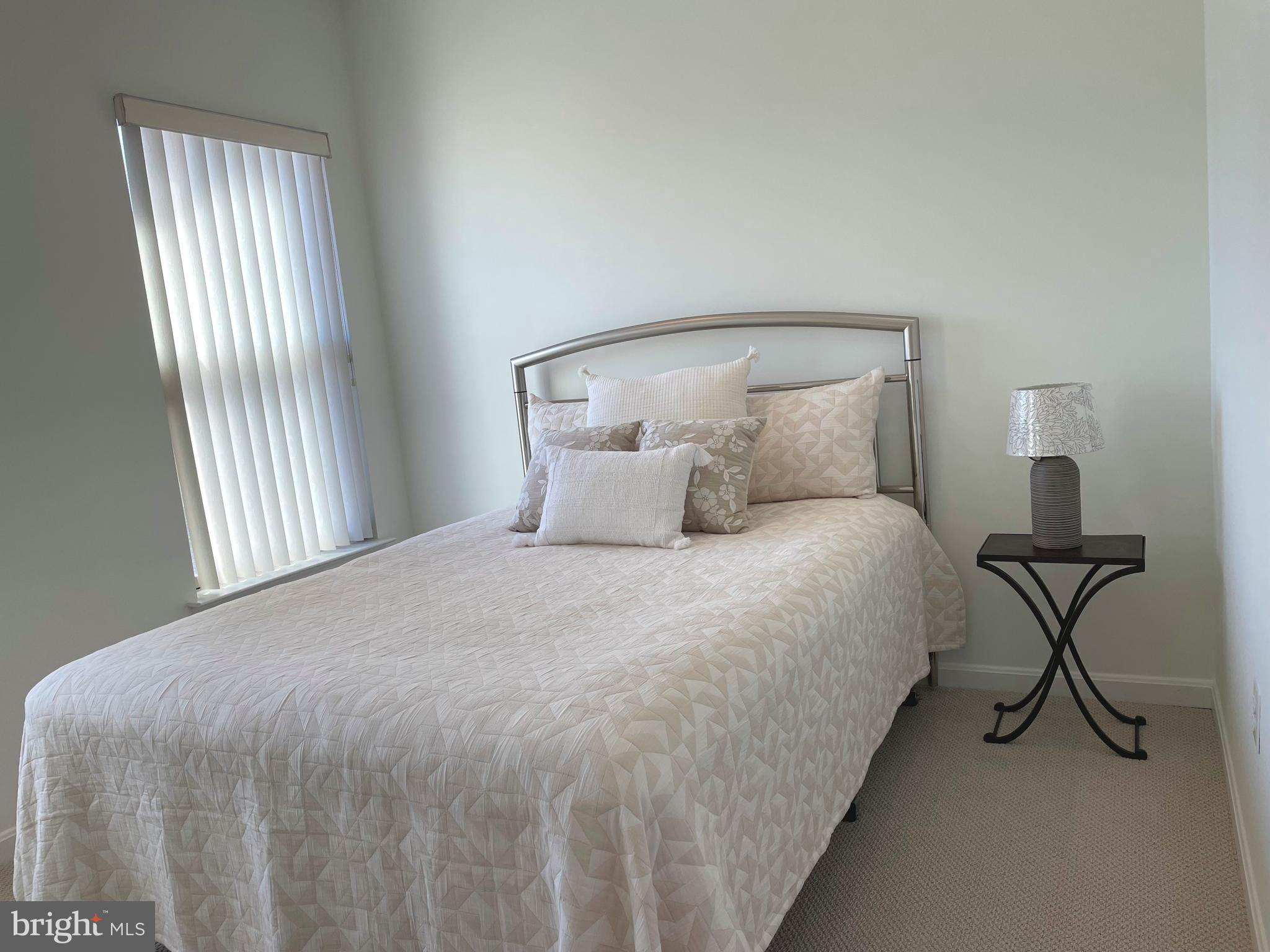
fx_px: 954
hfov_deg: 67.3
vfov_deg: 53.1
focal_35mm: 26
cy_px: 476
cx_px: 635
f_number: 1.6
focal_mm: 4.2
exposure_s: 1/302
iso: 32
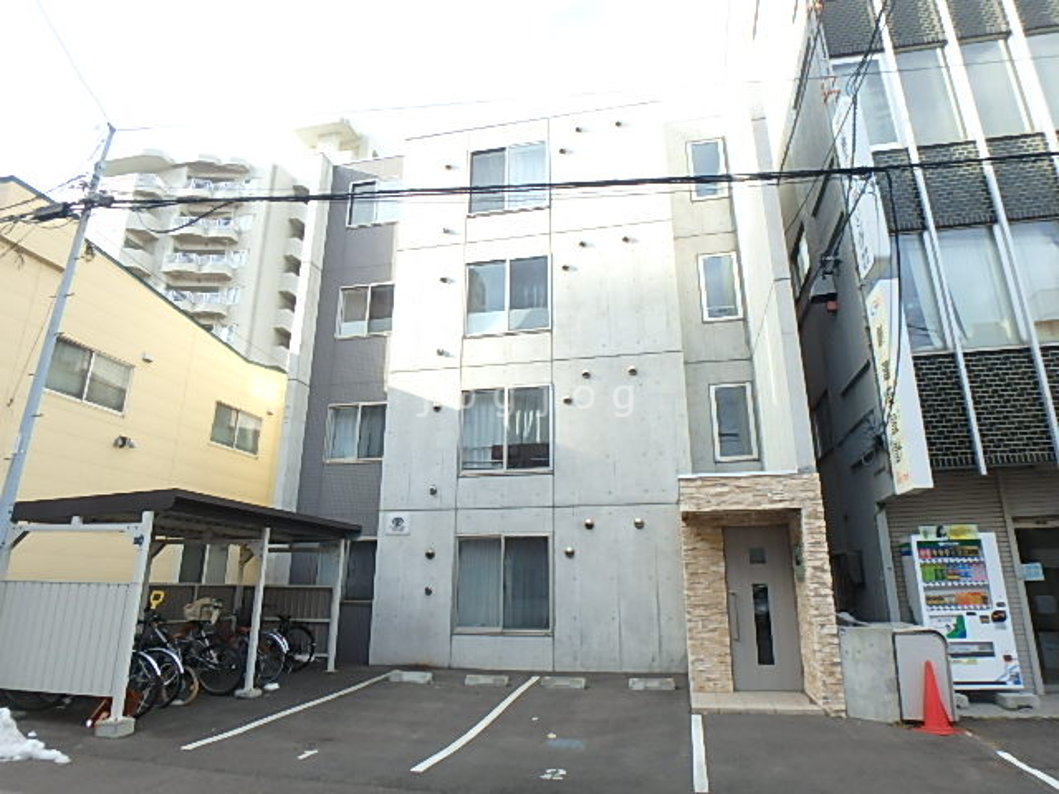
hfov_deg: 79.0
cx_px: 530
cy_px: 397
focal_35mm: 21
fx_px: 642
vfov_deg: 63.4
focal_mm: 3.7
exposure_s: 1/250
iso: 125
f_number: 3.5
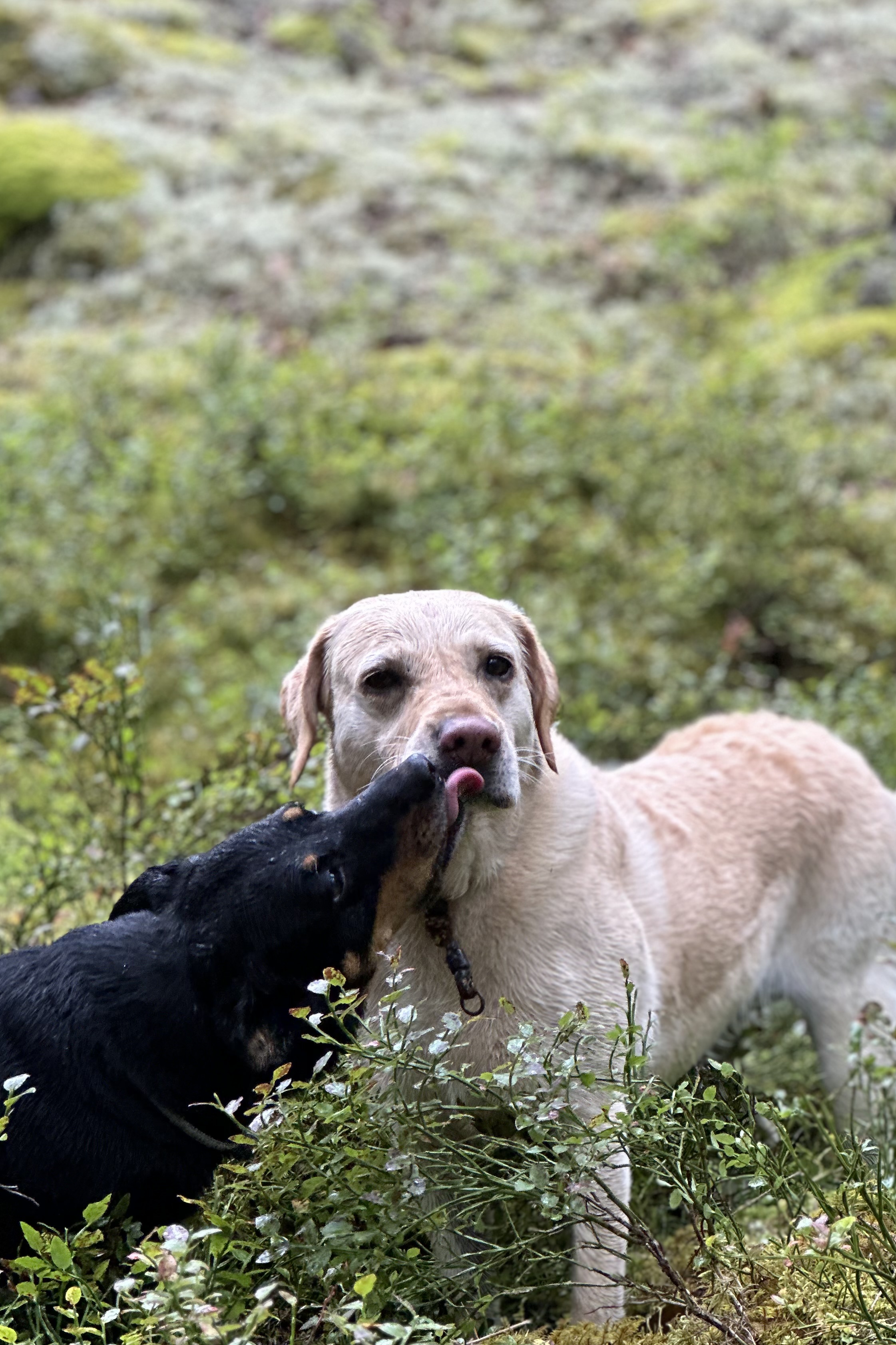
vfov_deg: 21.2
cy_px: 691
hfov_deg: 14.2
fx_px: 3584
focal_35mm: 96
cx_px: 406
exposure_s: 1/121
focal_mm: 9
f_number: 2.8
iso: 80
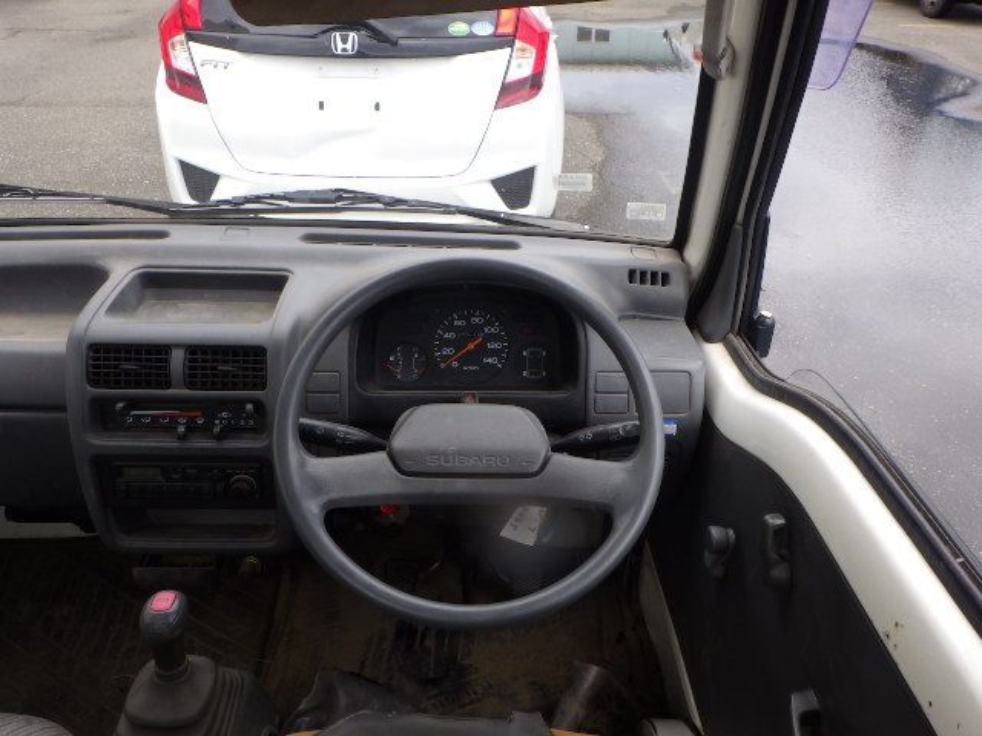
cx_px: 491
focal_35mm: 28
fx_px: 794
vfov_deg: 49.7
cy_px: 368
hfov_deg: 63.4
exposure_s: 1/320
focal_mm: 5
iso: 125
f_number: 4.2
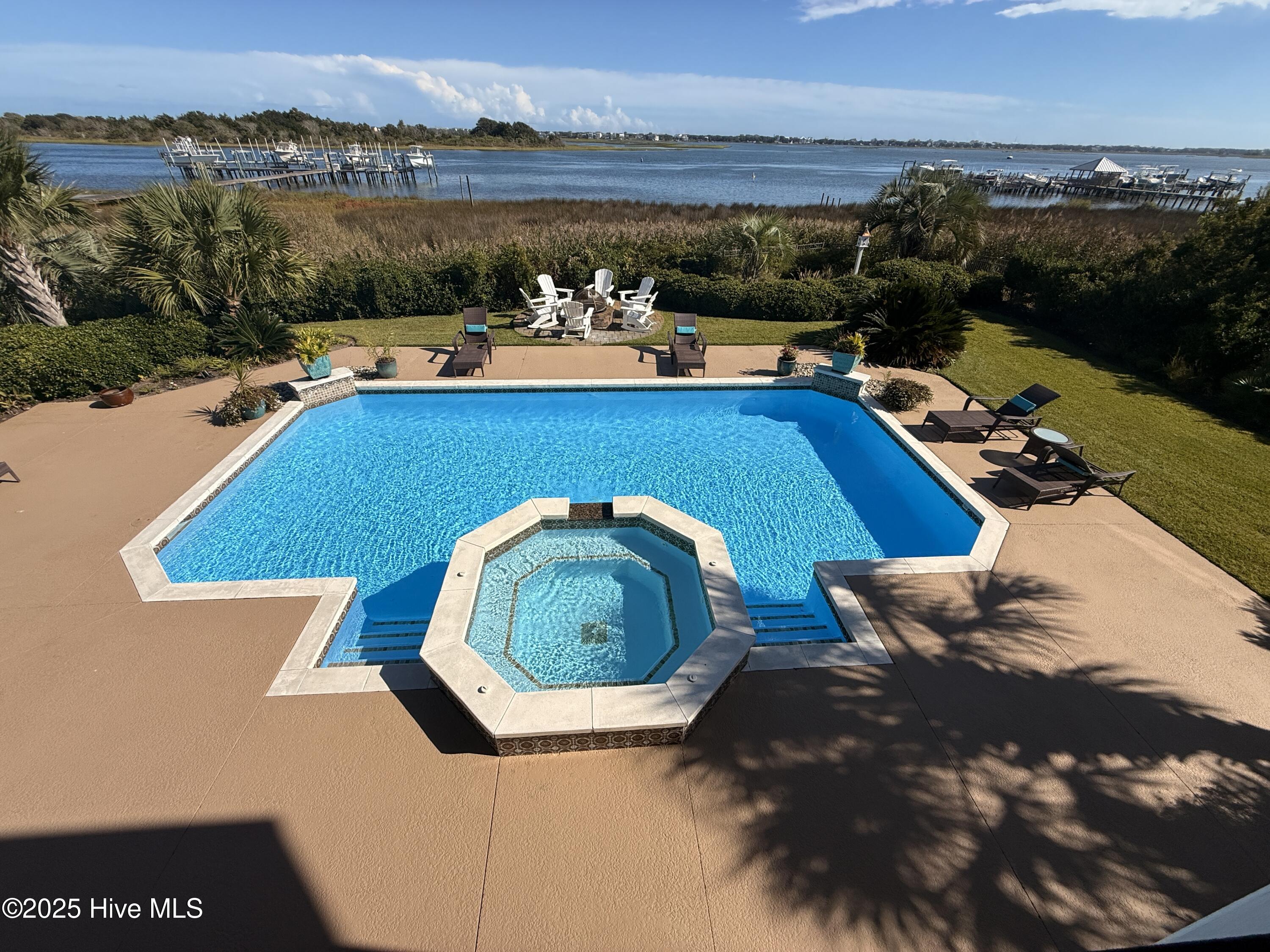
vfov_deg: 85.7
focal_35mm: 14
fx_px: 514
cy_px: 476
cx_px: 635
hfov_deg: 102.1
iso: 50
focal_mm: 2.22
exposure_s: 1/4762
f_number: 2.2
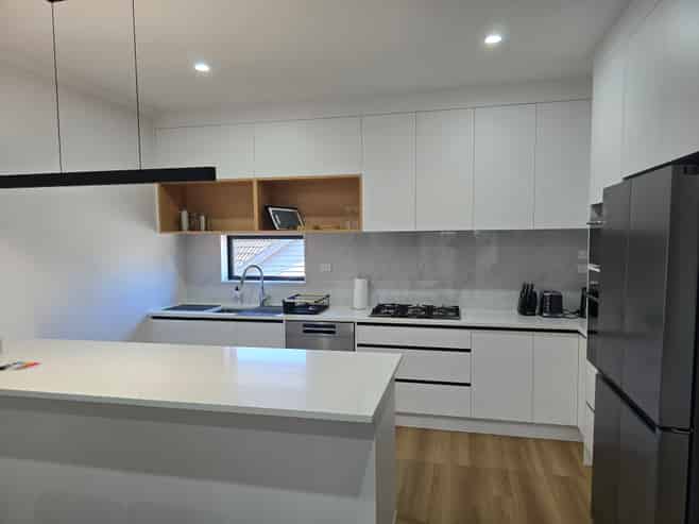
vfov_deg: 58.8
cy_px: 262
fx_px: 464
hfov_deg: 73.9
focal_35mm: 23
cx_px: 350
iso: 80
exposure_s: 1/100
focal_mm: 6.3
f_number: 1.7
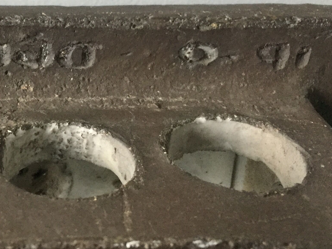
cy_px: 112
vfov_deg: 24.0
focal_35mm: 61
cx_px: 56
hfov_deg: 30.7
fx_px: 585
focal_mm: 4.15
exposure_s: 1/17
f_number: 2.2
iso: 320
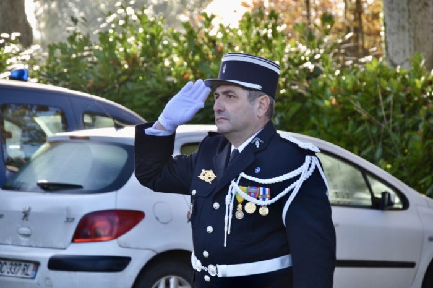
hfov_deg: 13.0
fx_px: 1893
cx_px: 216
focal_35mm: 158
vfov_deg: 8.7
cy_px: 144
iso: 160
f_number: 5.6
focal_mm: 105
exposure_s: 1/125
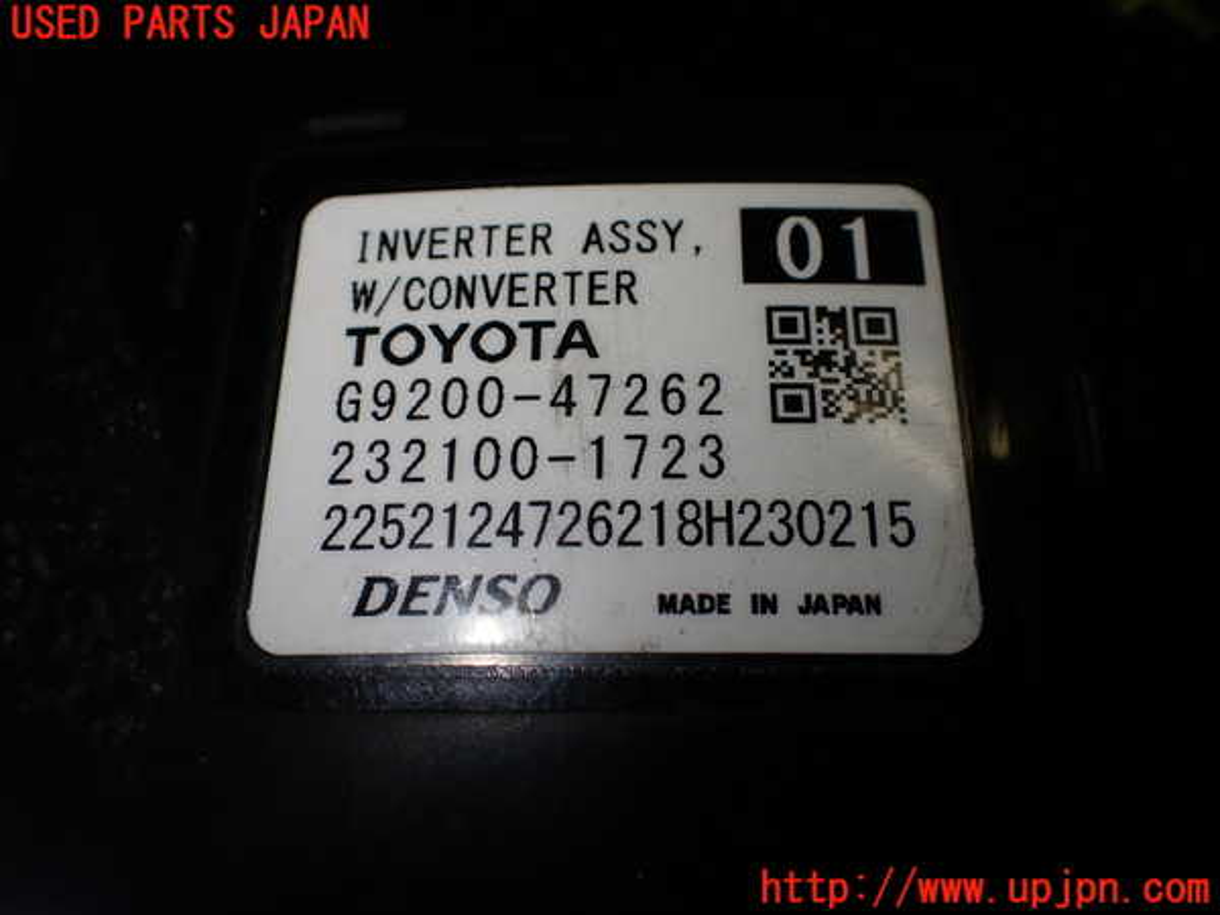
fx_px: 1057
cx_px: 610
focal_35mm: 30
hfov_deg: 60.0
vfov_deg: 46.8
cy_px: 458
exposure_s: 1/200
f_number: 3.2
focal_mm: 5.4
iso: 100
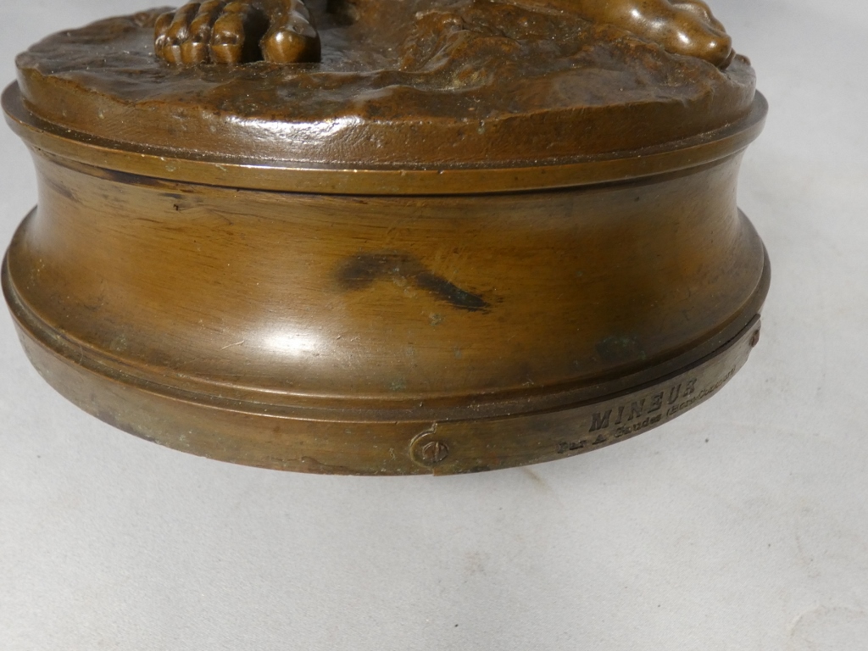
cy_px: 326
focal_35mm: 26
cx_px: 434
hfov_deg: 67.3
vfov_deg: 53.1
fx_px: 652
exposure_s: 1/125
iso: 250
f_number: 3.1
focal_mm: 4.6
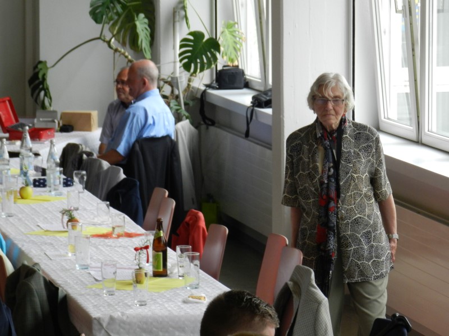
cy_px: 168
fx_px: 2789
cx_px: 224
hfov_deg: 9.2
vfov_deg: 6.9
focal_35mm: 215
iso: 400
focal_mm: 38.2
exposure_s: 1/100
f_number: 5.6
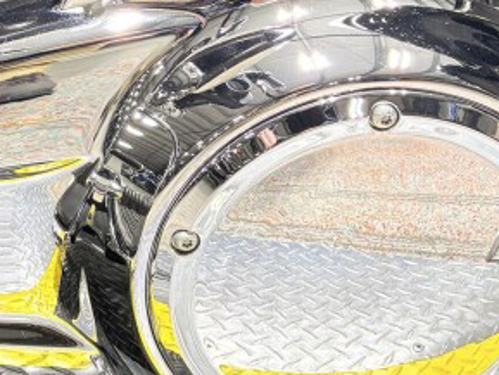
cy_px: -45
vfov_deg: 15.0
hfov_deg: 18.8
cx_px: -170
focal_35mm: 96
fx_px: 1384
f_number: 1.6
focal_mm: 5.96
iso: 100
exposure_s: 1/60
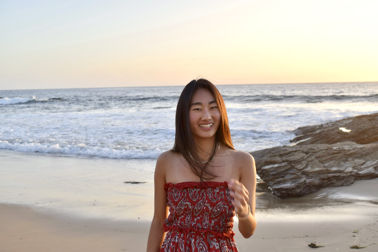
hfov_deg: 43.6
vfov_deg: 29.9
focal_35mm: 45
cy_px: 126
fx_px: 472
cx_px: 189
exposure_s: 1/250
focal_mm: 30
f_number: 8
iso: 280
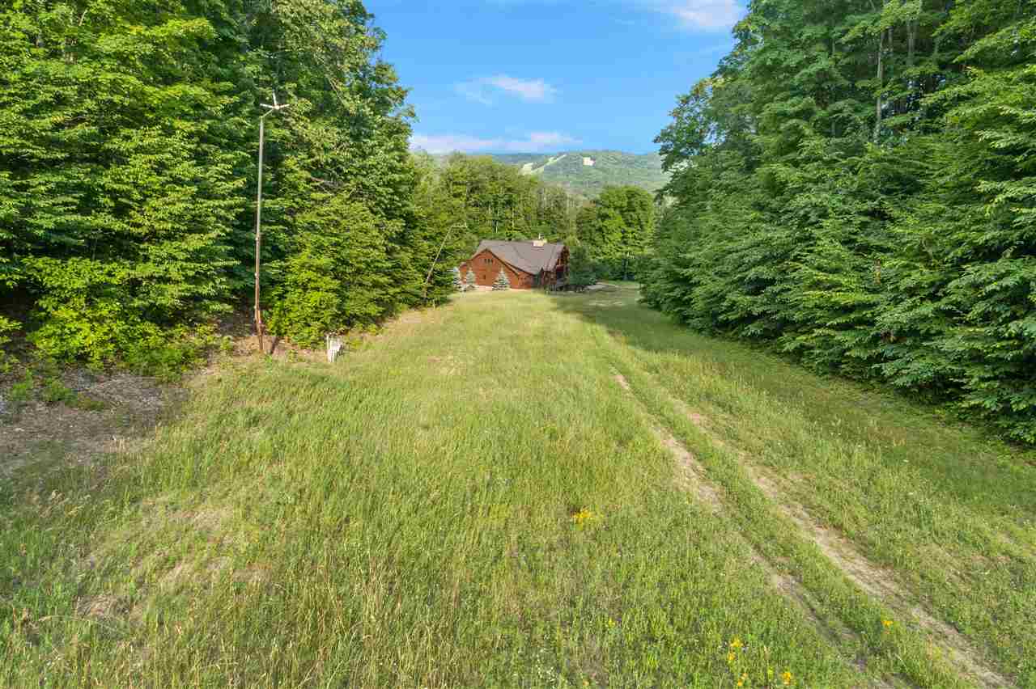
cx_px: 518
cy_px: 344
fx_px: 690
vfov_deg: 53.1
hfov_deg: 73.8
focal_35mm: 24
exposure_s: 1/120
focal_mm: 8.8
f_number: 8
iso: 100
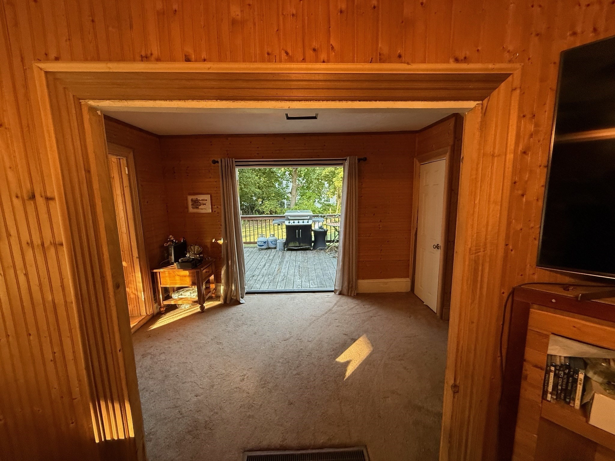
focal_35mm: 14
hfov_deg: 102.1
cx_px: 308
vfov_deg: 85.7
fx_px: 249
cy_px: 230
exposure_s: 1/120
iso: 320
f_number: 2.2
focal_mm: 2.22
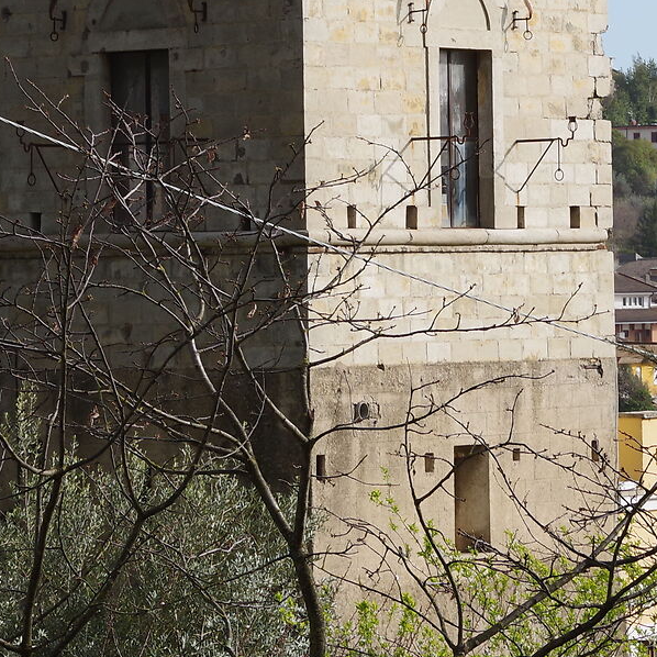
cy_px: 33
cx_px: 432
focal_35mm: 239
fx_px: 5132
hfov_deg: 7.3
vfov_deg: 7.3
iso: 200
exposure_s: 1/200
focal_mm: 70
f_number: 9
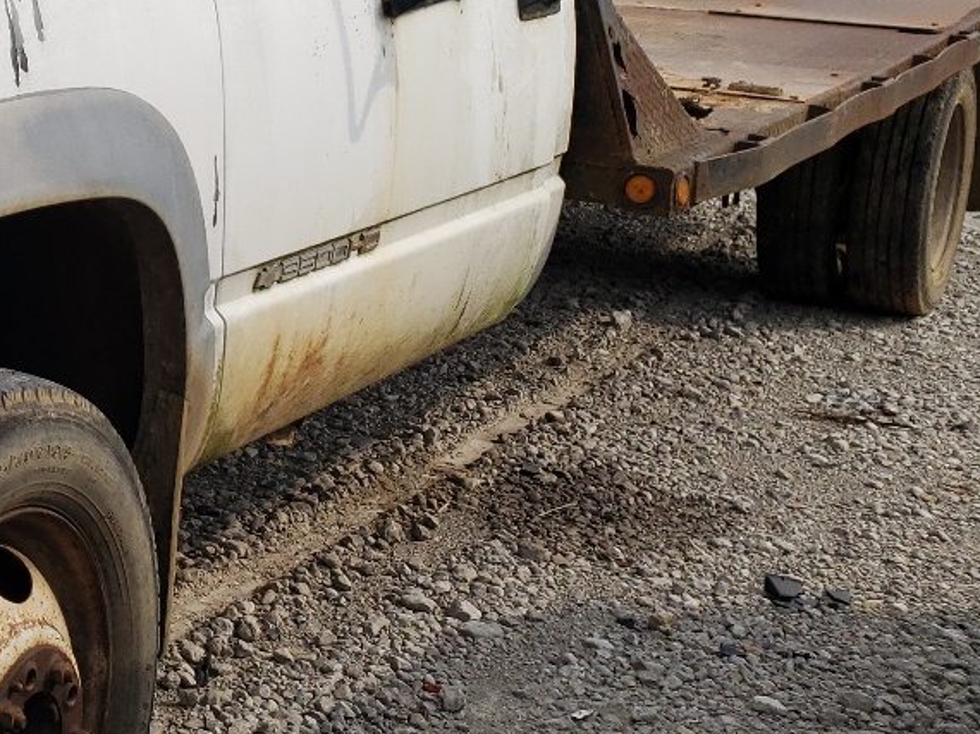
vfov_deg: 19.9
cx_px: -181
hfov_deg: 24.3
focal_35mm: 73
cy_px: 153
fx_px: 2066
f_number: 1.5
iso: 50
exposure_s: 1/3333
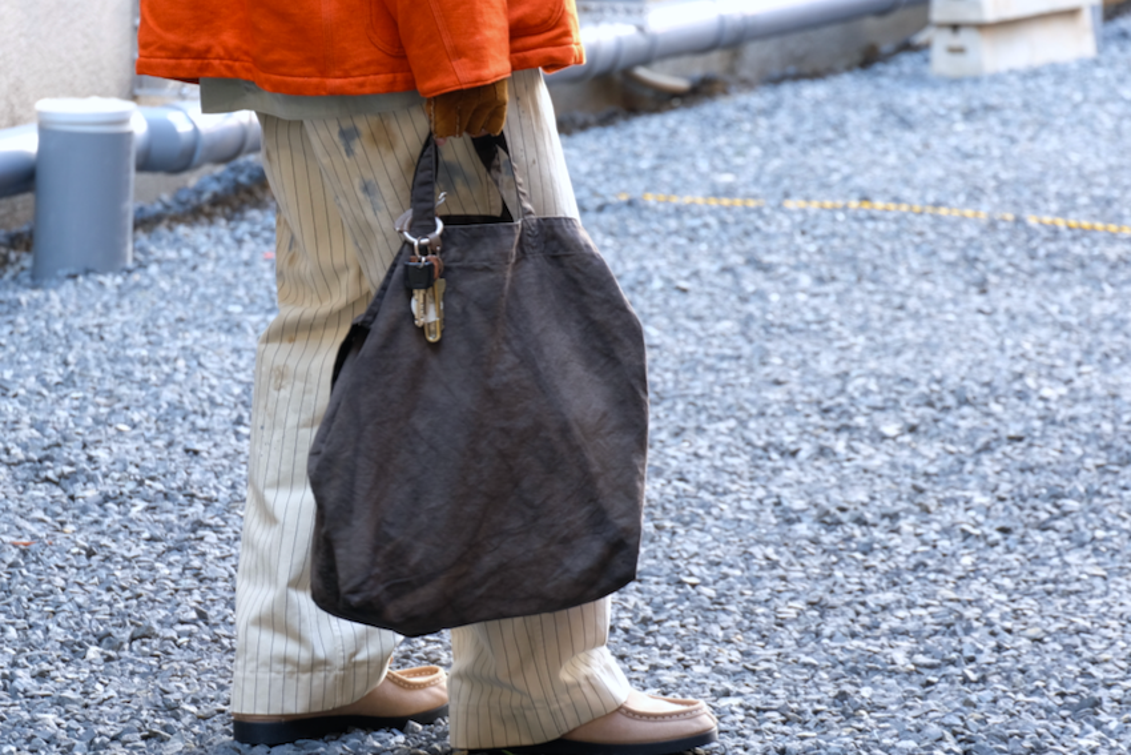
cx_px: 566
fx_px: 5687
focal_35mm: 181
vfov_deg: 7.6
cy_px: 378
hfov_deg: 11.4
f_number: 5.8
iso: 800
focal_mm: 120.6
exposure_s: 1/40
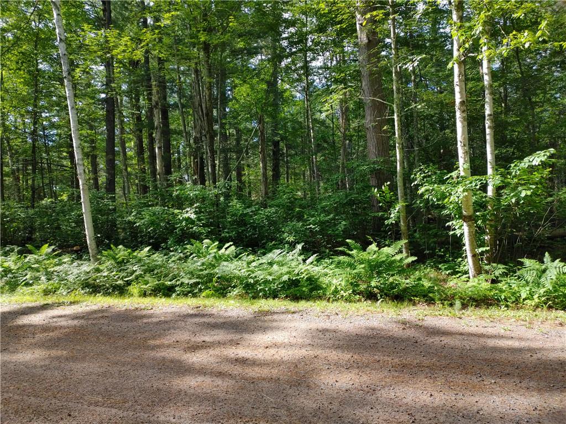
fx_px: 425
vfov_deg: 53.1
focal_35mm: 26
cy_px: 212
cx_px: 283
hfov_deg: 67.3
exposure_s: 1/465
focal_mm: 5.58
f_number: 1.8
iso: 50
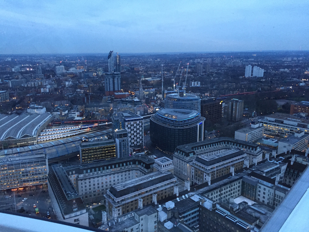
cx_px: 154
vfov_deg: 48.2
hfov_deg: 61.7
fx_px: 259
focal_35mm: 29
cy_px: 116
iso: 160
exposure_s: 1/30
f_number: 2.2
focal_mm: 4.15
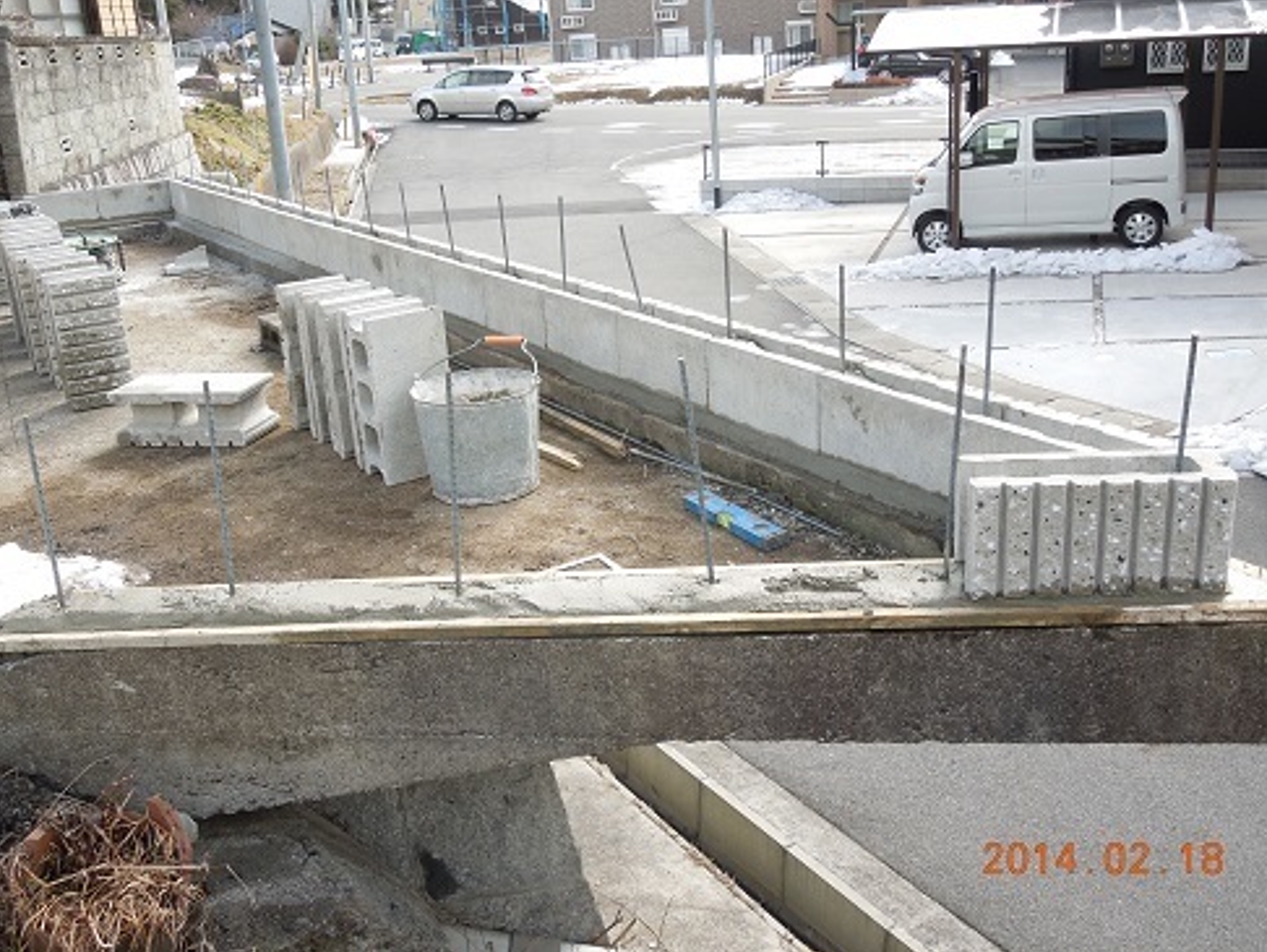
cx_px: 628
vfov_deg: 39.7
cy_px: 473
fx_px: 1318
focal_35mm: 36
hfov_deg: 51.3
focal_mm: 6.3
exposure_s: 1/200
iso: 100
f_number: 3.7
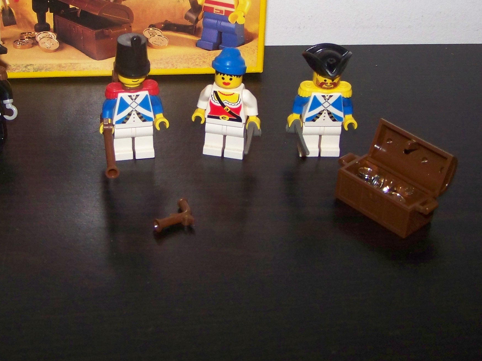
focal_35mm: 67
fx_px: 933
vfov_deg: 21.7
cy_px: 89
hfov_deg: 28.8
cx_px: 159
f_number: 2.8
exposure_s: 1/30
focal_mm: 6.3
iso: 200
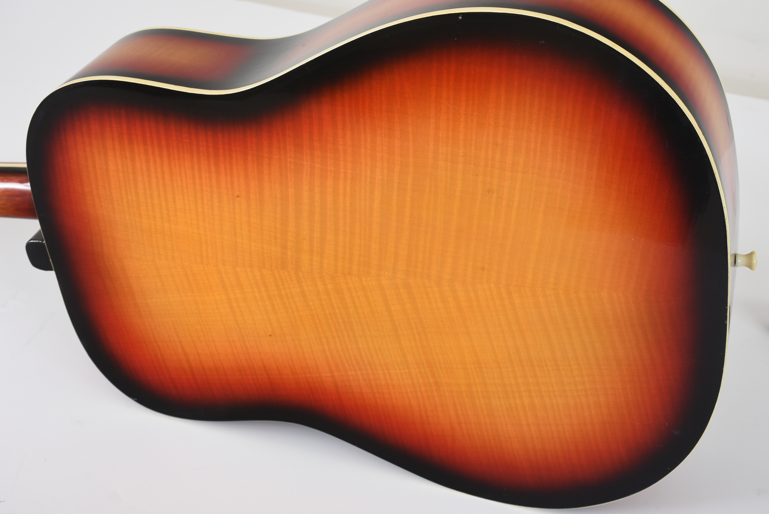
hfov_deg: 35.0
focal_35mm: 57
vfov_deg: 23.8
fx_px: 1218
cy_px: 257
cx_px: 384
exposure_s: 1/160
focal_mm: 38
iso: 200
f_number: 10
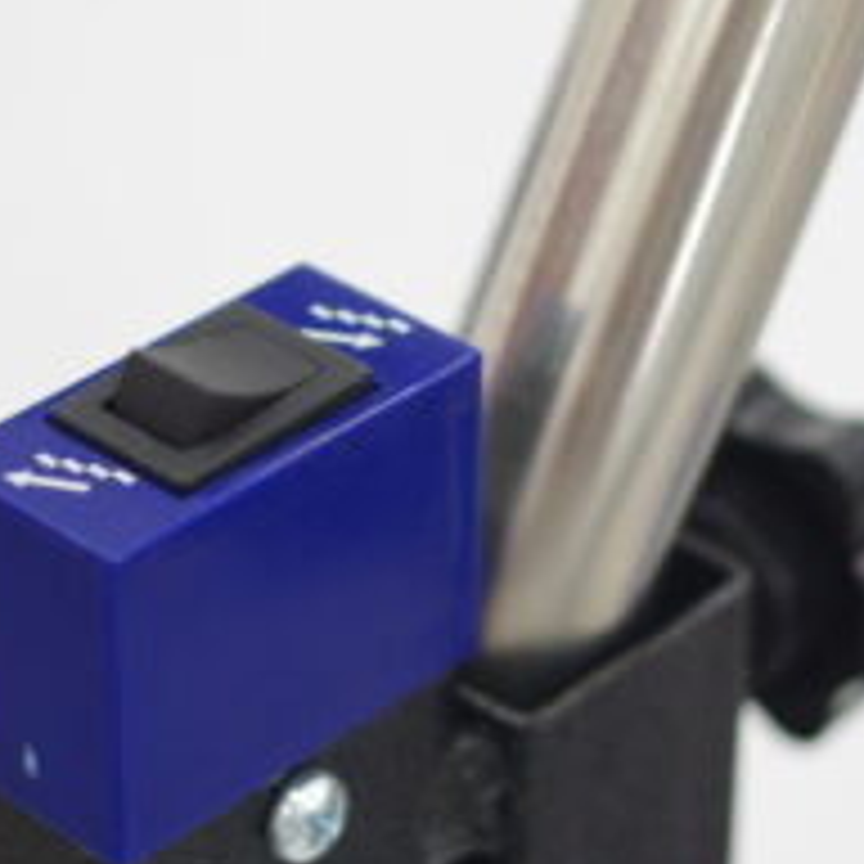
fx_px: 3897
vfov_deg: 12.7
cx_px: 212
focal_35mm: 138
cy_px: 412
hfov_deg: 12.6
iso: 400
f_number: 3.2
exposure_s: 1/30
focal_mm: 35
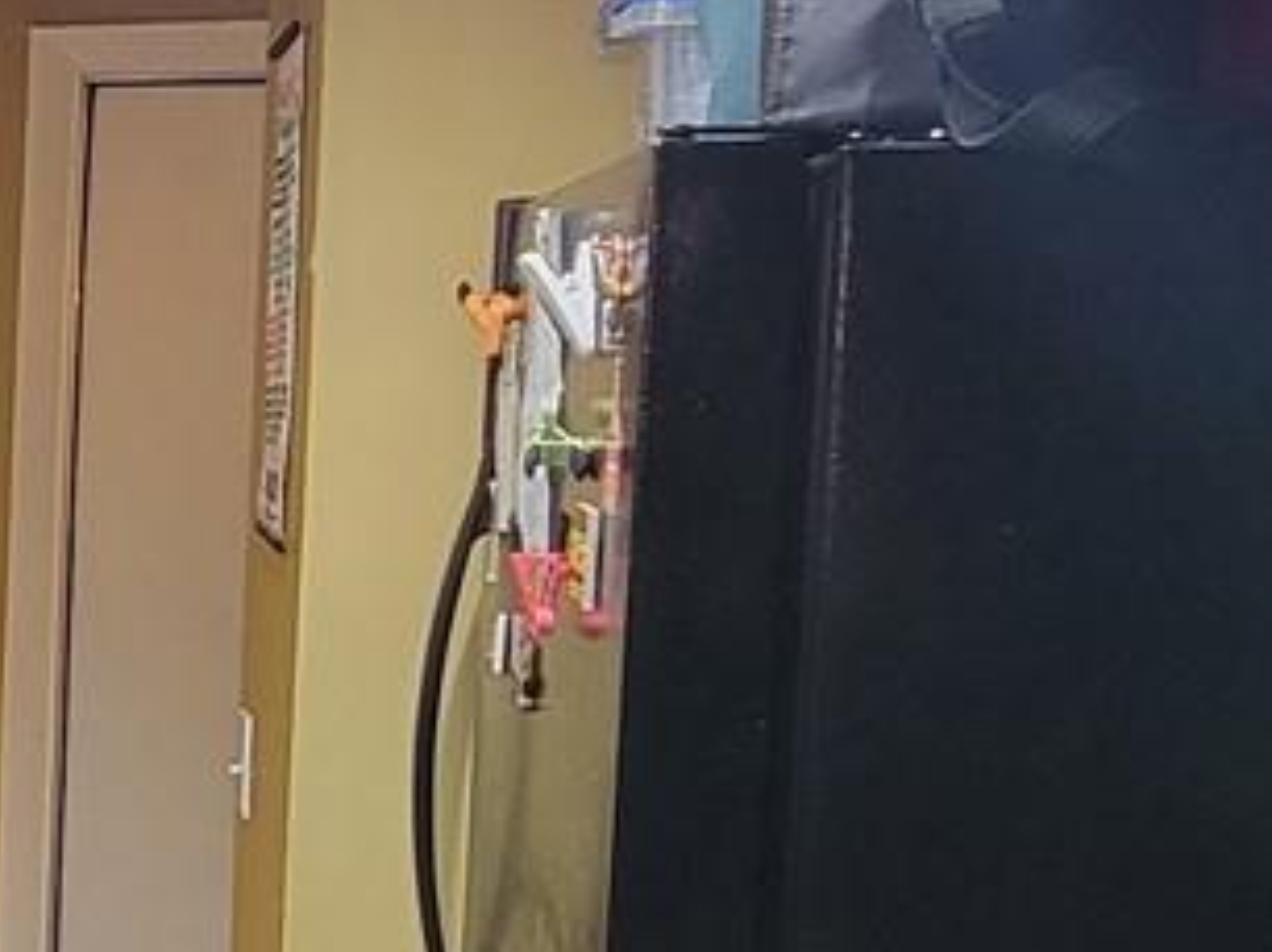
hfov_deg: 21.0
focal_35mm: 68
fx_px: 2497
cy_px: 486
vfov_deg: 21.6
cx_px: -931
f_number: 2.2
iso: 320
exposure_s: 1/40
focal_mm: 2.2
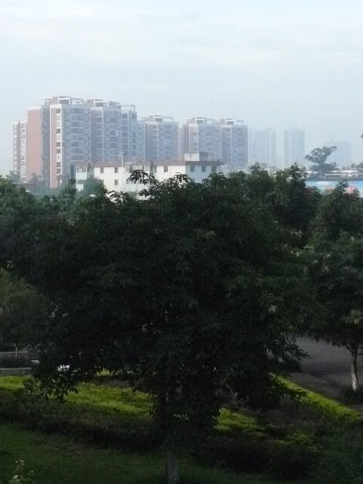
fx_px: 1147
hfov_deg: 17.7
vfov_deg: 23.6
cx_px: 30
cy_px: 117
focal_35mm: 82
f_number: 5.6
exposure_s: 1/500
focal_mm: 6
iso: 400
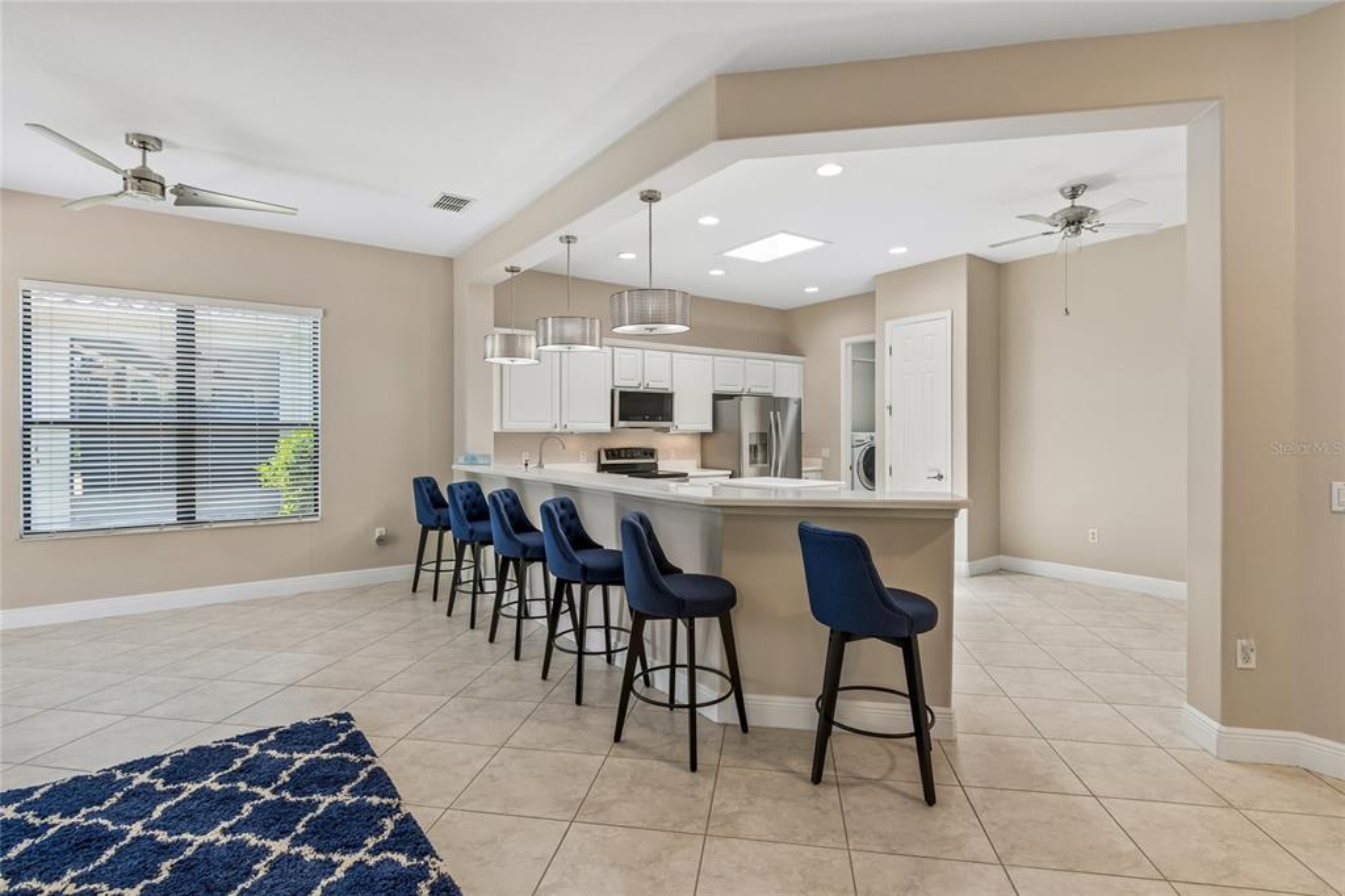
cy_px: 448
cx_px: 672
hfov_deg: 96.8
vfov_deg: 73.7
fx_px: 598
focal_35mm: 16
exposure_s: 1/13
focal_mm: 11
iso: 100
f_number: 7.1
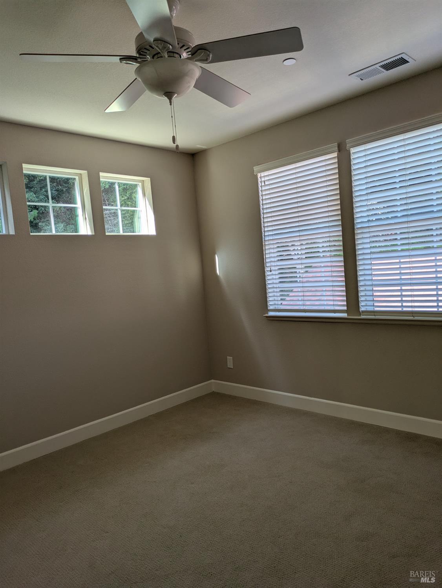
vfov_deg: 69.4
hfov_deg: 54.9
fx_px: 425
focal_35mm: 25
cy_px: 294
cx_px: 221
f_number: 1.89
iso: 56
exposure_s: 1/120
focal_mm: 5.43
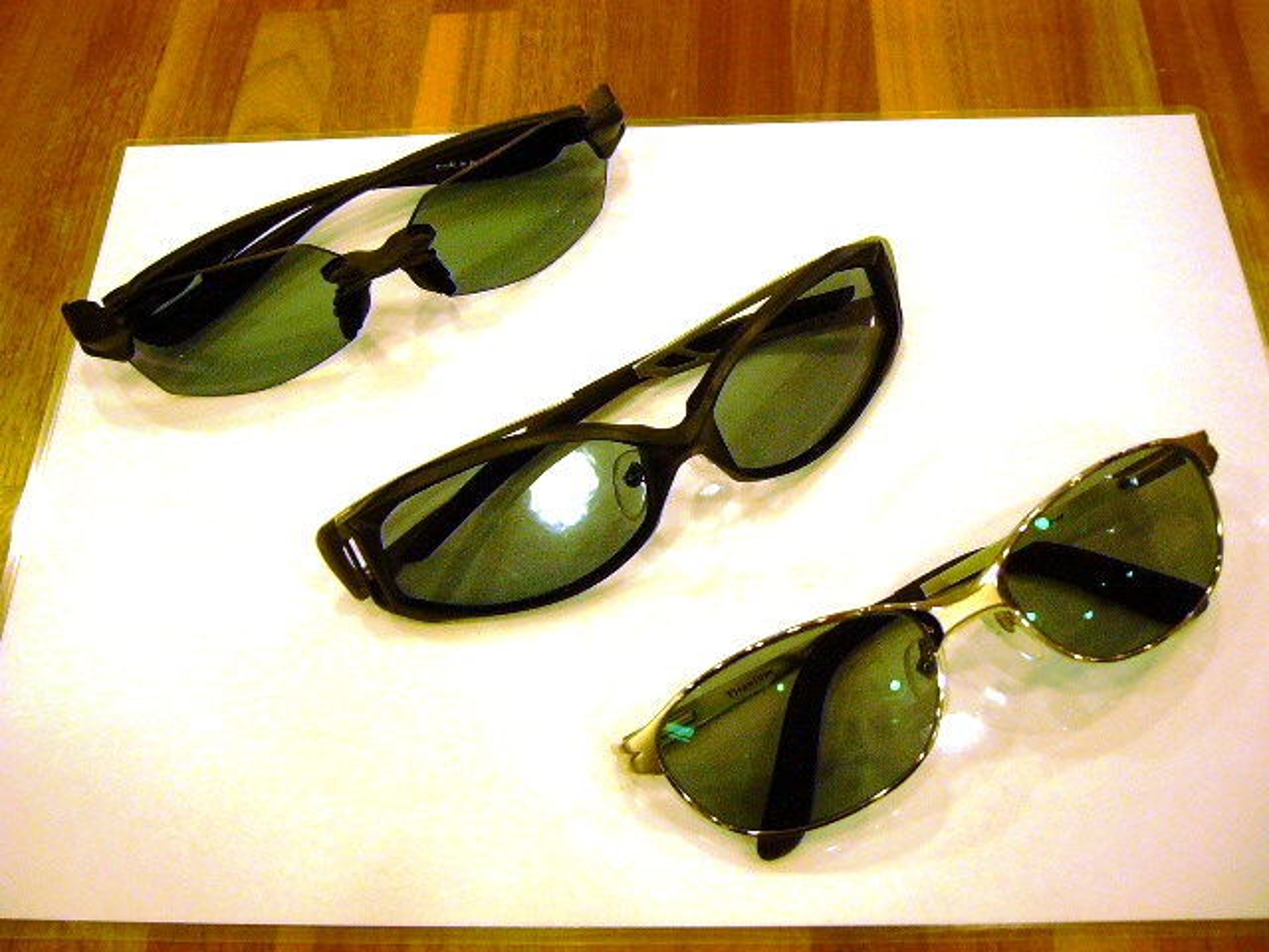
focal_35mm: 35
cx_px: 634
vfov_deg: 40.7
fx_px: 1283
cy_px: 476
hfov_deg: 52.6
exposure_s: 1/40
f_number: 2.8
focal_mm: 5.8
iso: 200
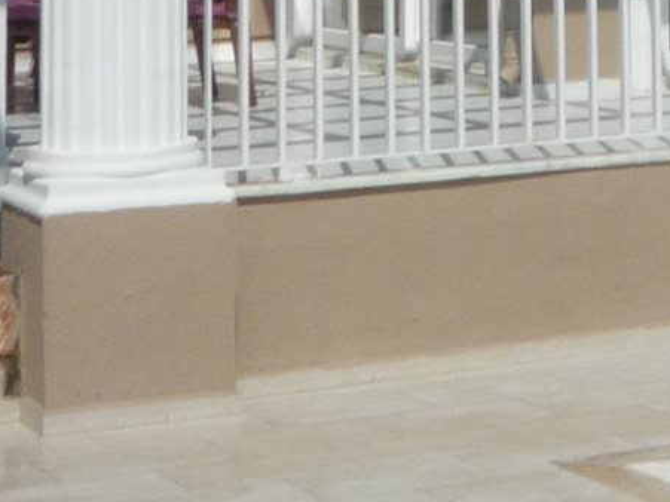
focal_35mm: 142
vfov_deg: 10.0
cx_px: 876
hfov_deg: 13.4
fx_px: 2748
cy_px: -353
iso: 100
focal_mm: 4.4
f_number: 7.1
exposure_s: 1/800
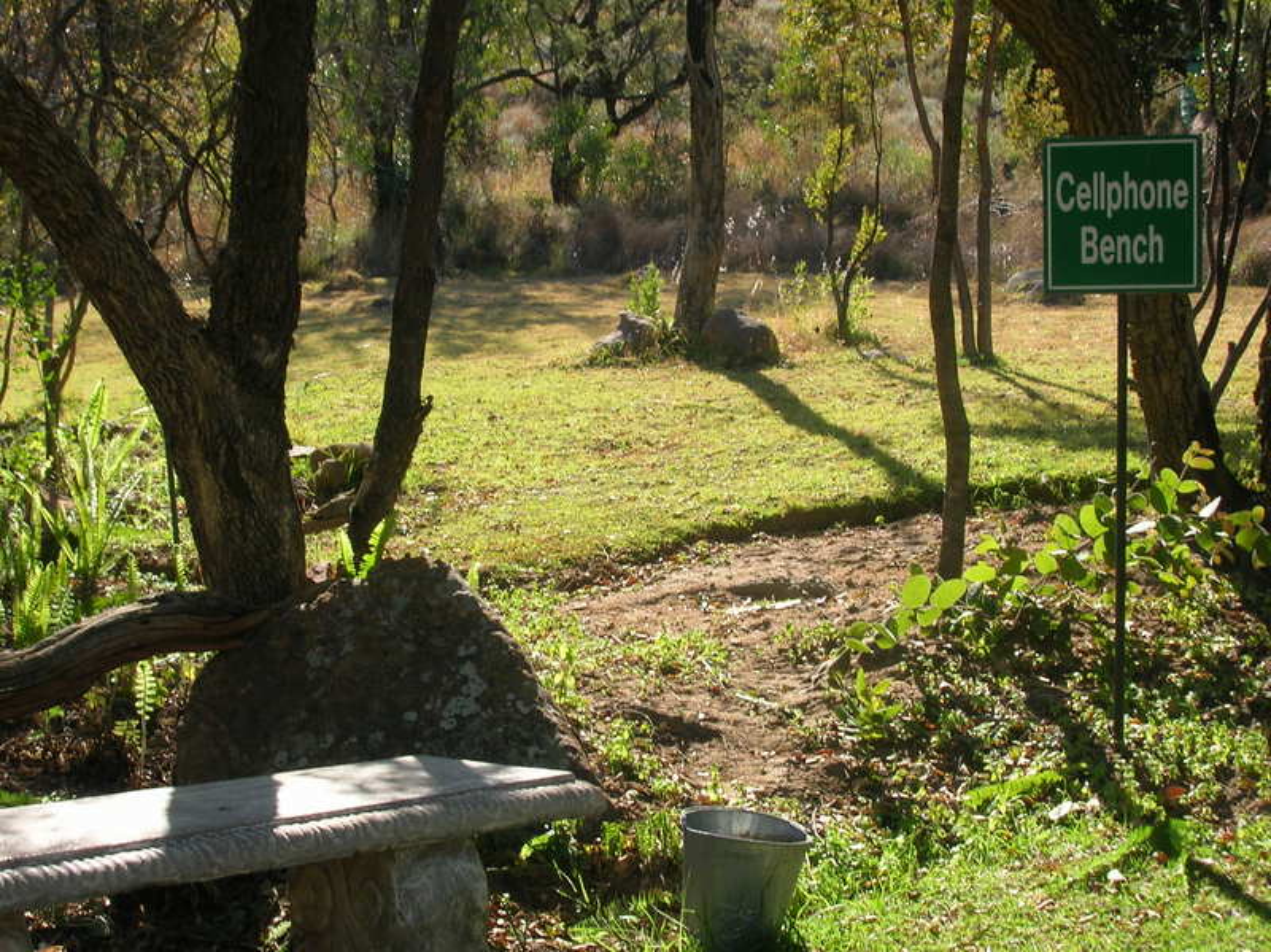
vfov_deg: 27.0
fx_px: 1982
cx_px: 636
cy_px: 476
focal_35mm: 54
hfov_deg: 35.6
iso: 50
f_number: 5.7
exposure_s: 1/118
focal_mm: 9
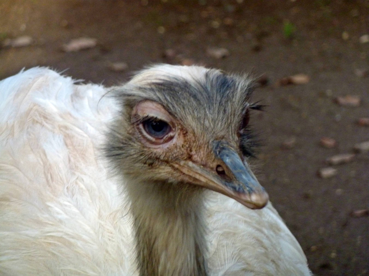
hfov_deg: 6.6
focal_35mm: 300
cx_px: 184
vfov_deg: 5.0
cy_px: 138
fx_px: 3198
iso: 320
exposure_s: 1/640
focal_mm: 49.2
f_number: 4.9
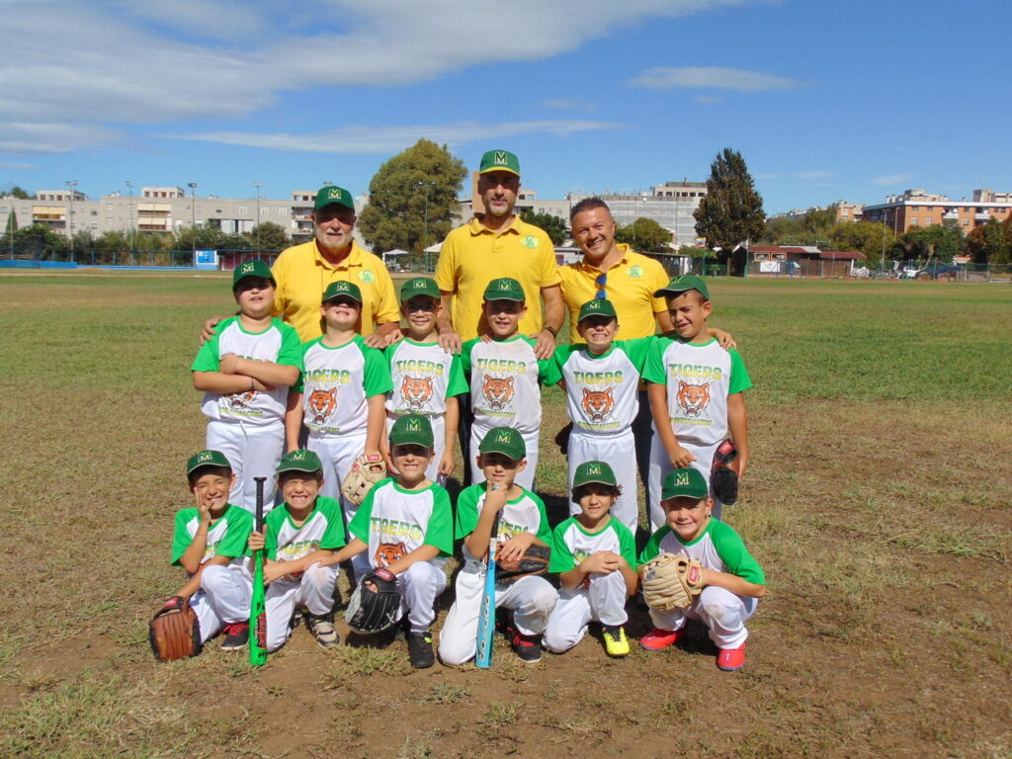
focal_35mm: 35
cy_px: 380
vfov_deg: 40.7
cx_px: 506
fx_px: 1023
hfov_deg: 52.6
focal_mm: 6.3
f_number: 8.3
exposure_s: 1/400
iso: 80
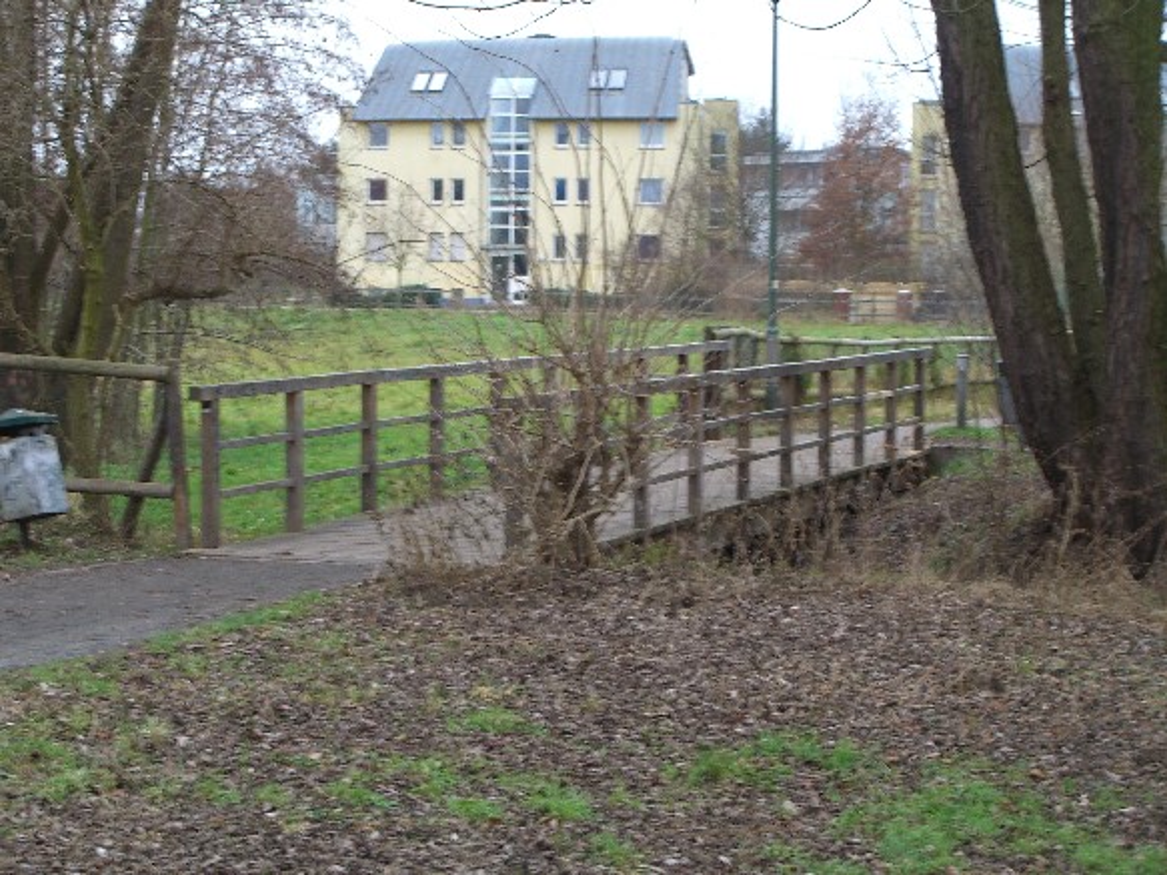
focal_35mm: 80
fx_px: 2696
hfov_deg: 24.4
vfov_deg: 18.4
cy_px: 438
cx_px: 584
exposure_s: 1/30
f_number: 4.4
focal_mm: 16.6
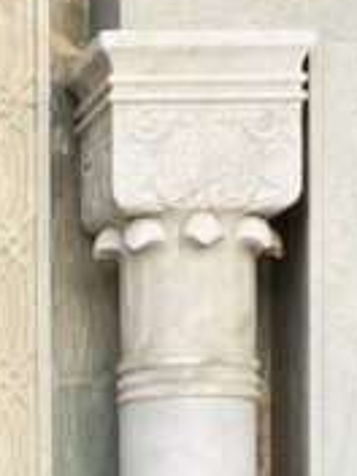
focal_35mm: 303
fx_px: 4167
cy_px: 998
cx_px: -406
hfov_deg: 4.8
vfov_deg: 6.3
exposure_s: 1/60
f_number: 2.4
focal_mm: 6
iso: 16
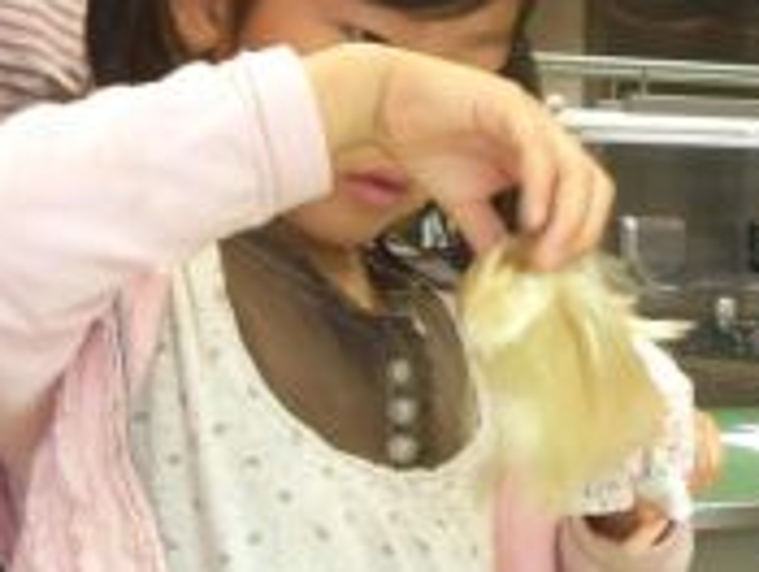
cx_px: 356
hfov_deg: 25.0
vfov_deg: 18.9
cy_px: 165
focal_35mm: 78
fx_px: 1714
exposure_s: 1/30
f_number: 3.5
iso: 200
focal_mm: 6.3
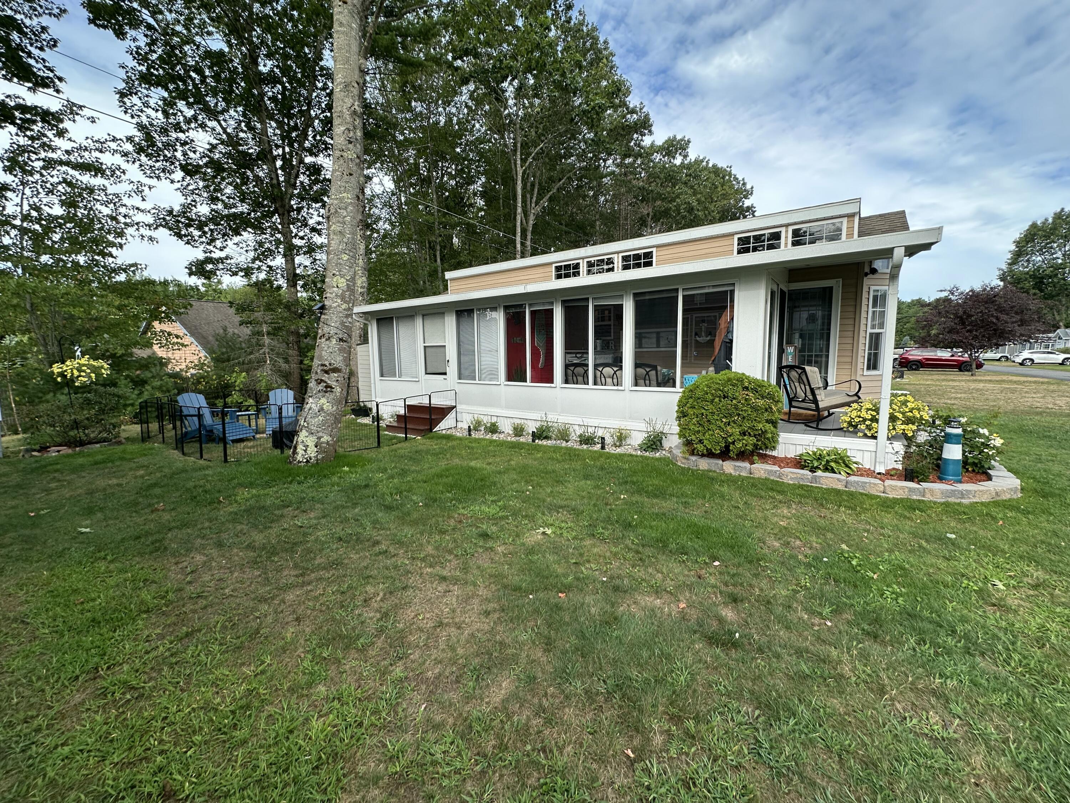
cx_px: 535
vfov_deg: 85.7
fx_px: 433
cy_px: 402
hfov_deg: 102.1
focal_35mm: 14
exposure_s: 1/313
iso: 40
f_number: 2.2
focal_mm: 2.22
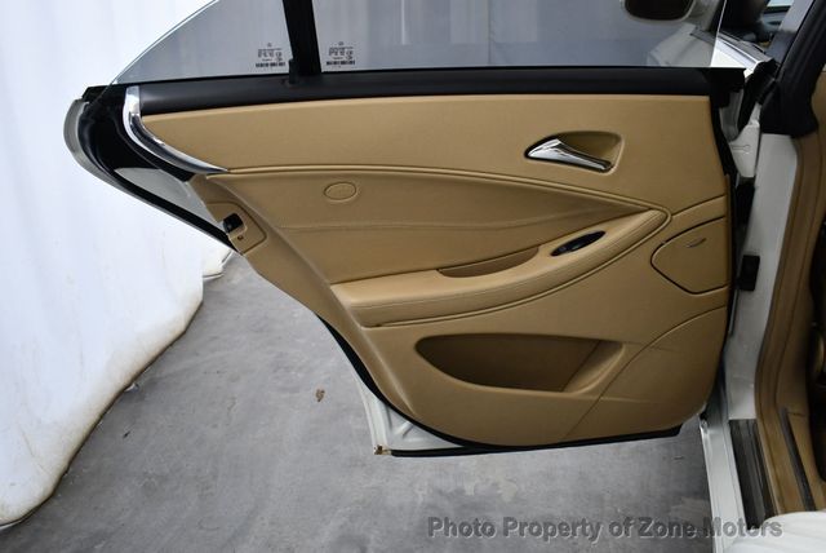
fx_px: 827
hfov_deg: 53.1
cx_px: 413
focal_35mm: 36
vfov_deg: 36.9
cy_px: 276
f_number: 3.5
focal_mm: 18
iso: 800
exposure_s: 1/125
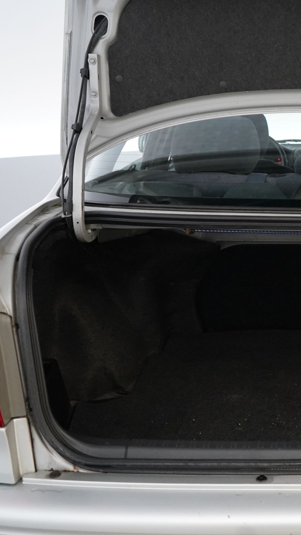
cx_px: 348
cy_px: 267
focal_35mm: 46
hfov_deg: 24.0
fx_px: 653
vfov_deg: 44.6
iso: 5000
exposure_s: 1/160
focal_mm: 29
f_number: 3.5
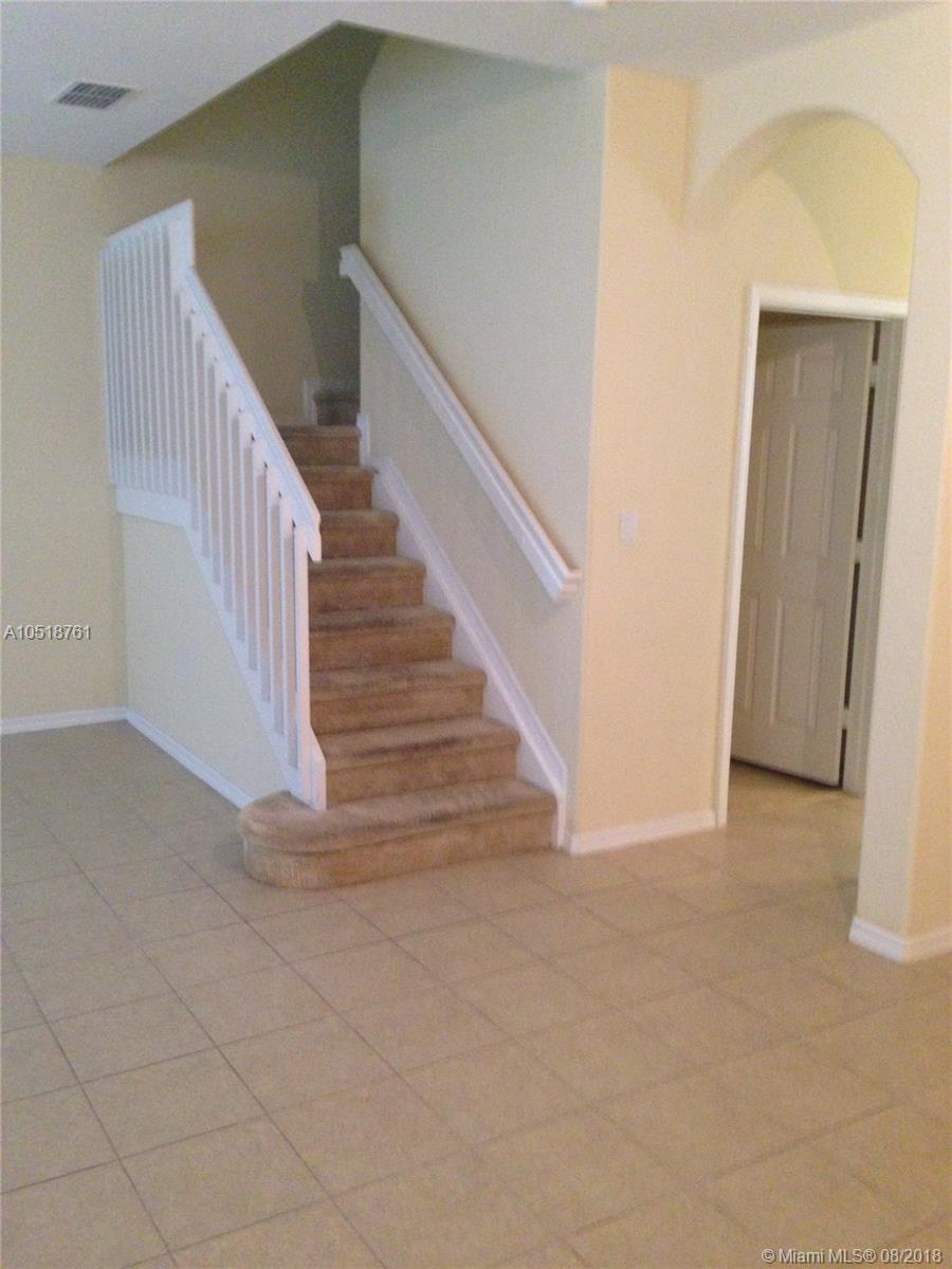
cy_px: 634
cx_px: 476
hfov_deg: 42.9
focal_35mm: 33
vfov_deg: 55.4
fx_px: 1210
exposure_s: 1/20
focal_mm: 4.12
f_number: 2.4
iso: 400
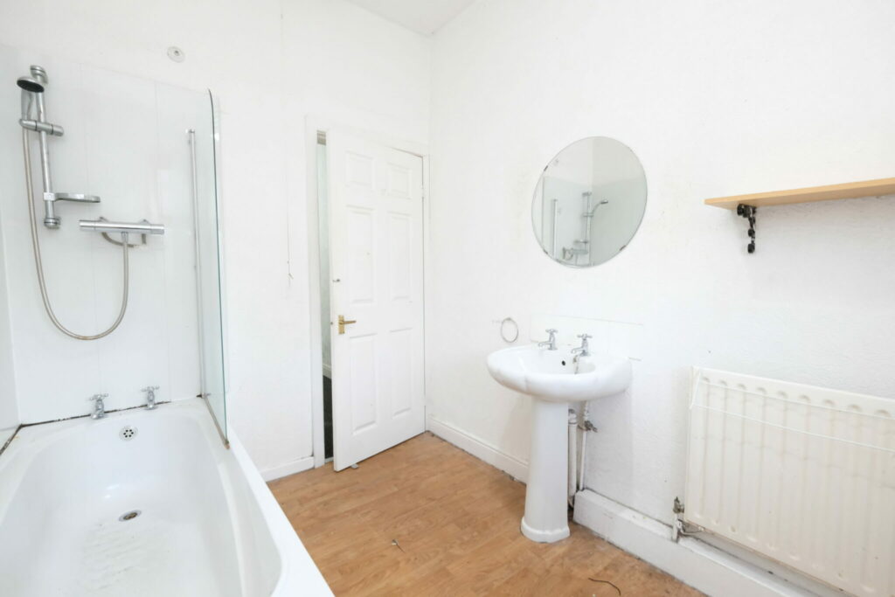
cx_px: 448
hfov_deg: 100.4
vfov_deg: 77.3
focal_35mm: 15
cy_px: 298
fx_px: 373
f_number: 5
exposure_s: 1/38
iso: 4000
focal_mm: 10
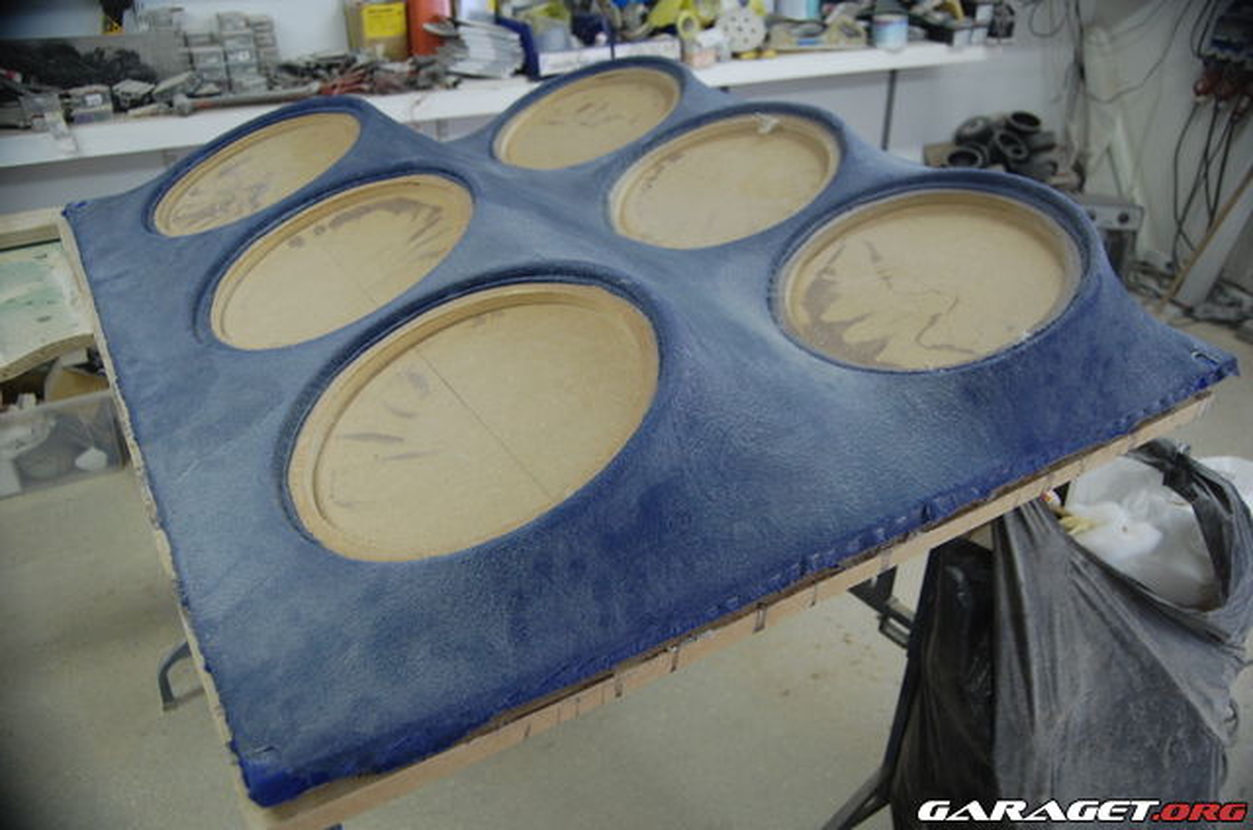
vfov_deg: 47.7
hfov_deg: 67.5
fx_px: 938
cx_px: 626
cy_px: 415
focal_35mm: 27
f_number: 3.5
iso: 800
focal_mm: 18
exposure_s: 1/20
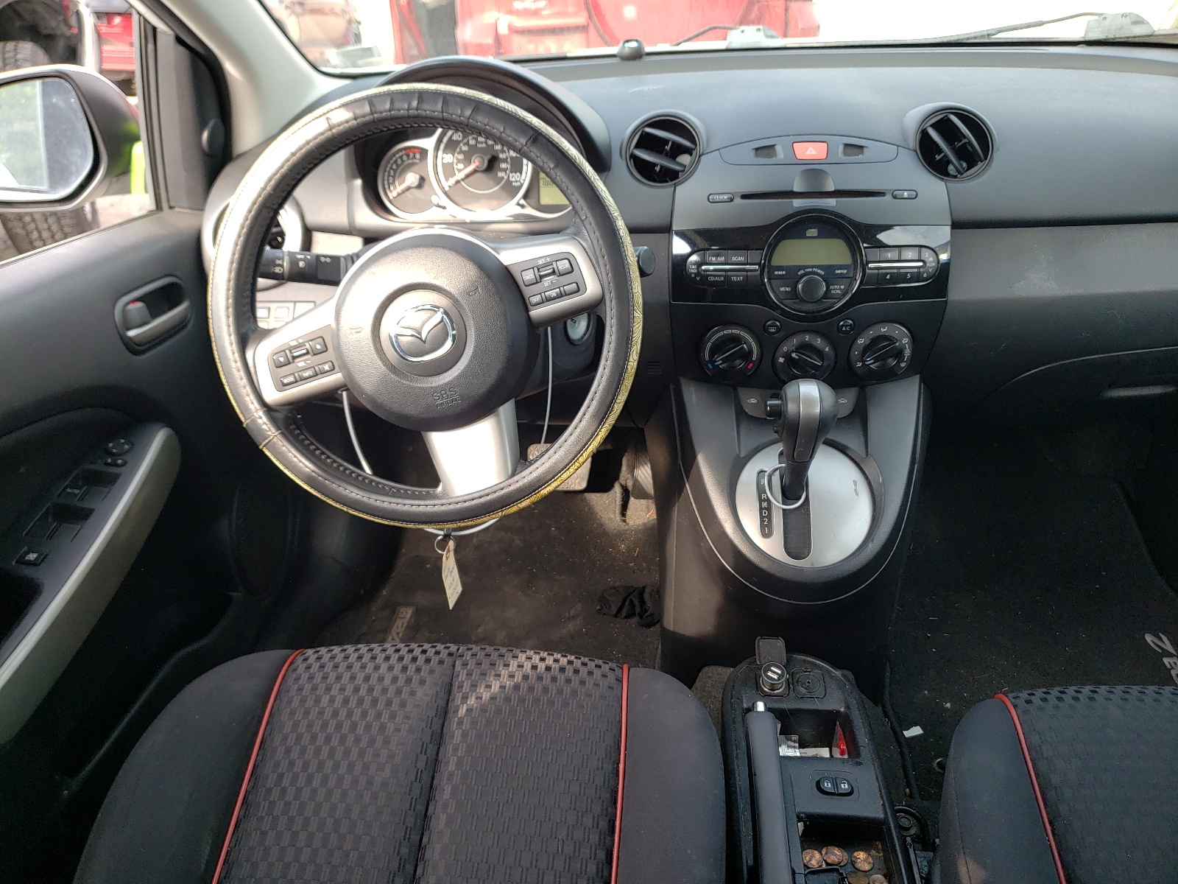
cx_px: 589
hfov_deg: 67.3
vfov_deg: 53.1
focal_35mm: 26
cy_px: 442
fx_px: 885
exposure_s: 1/200
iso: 50
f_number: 1.5
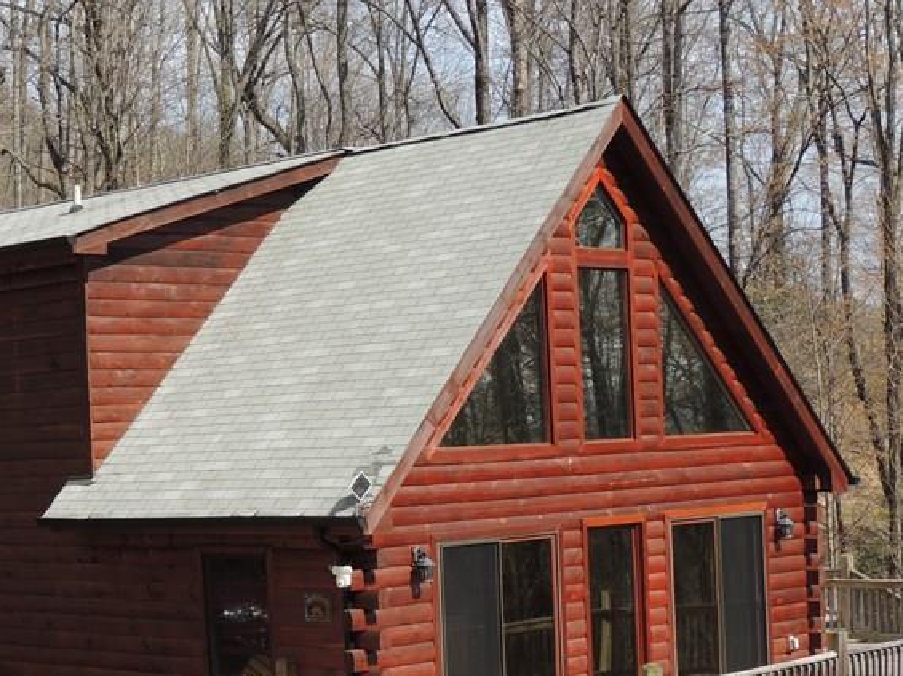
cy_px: 419
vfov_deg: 18.8
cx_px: 280
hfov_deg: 24.9
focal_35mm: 78
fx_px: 2033
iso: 100
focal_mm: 7.6
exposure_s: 1/800
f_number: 3.4
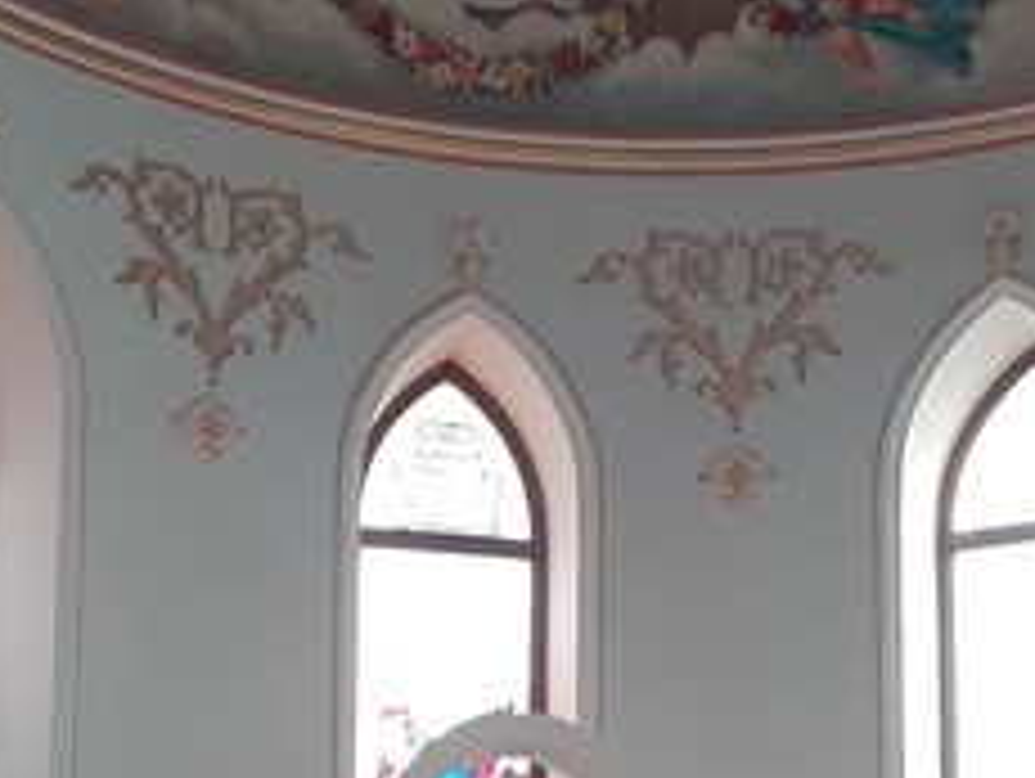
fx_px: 3442
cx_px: 677
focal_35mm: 115
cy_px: 1005
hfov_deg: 17.1
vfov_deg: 12.5
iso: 80
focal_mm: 3.31
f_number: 2.2
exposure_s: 1/100
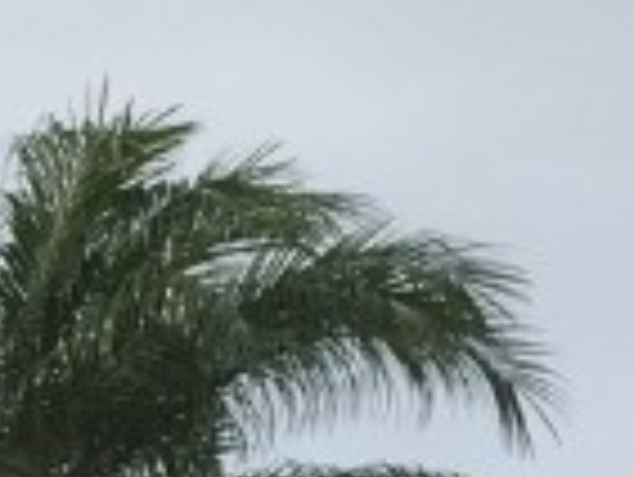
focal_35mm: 210
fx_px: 3849
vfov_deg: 6.4
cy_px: 1462
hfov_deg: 8.7
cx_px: -782
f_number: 2.2
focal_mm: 4.15
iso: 32
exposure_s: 1/1721
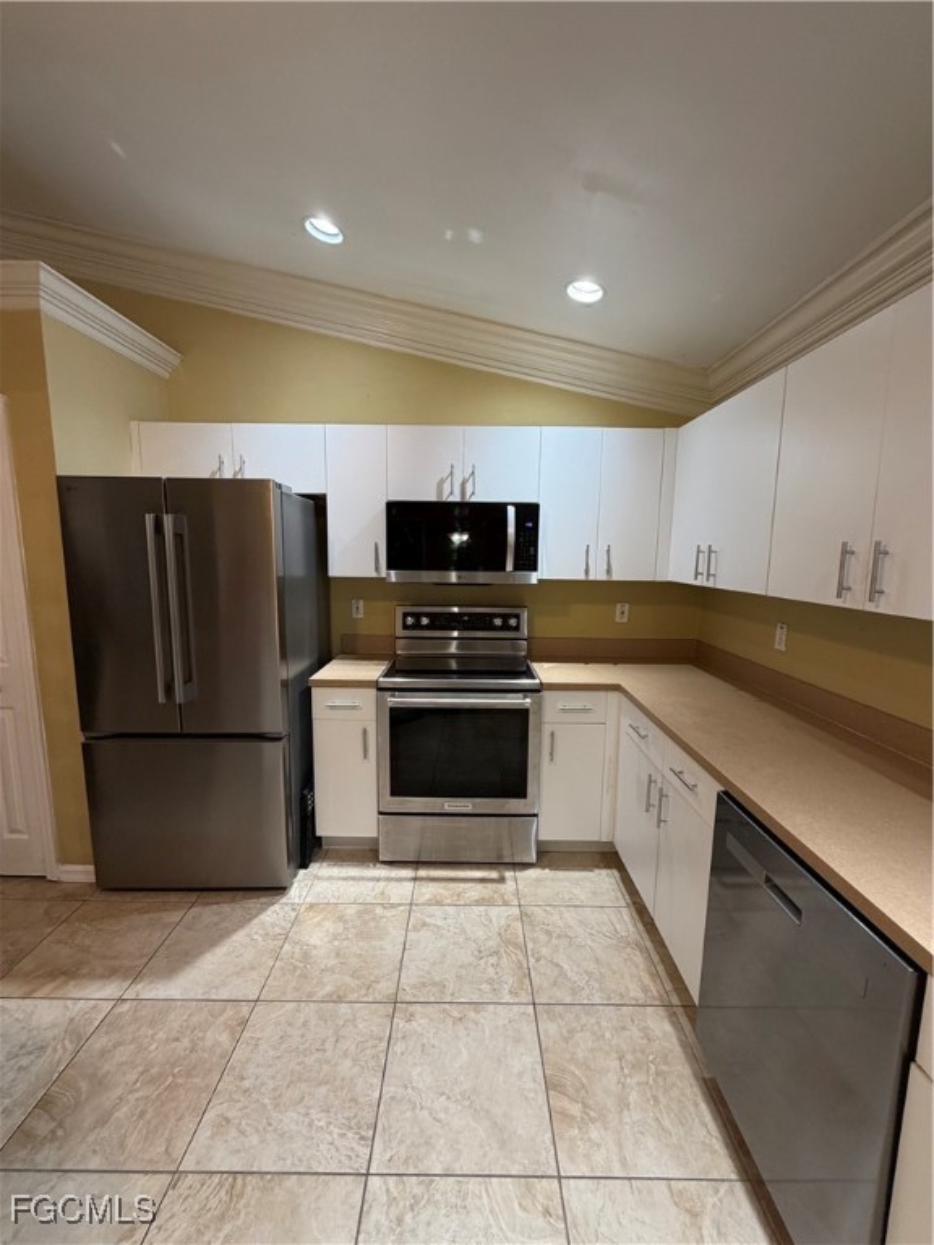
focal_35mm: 14
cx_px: 467
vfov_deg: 102.1
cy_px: 622
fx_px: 504
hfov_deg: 85.7
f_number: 2.2
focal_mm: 2.22
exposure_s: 1/60
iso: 200
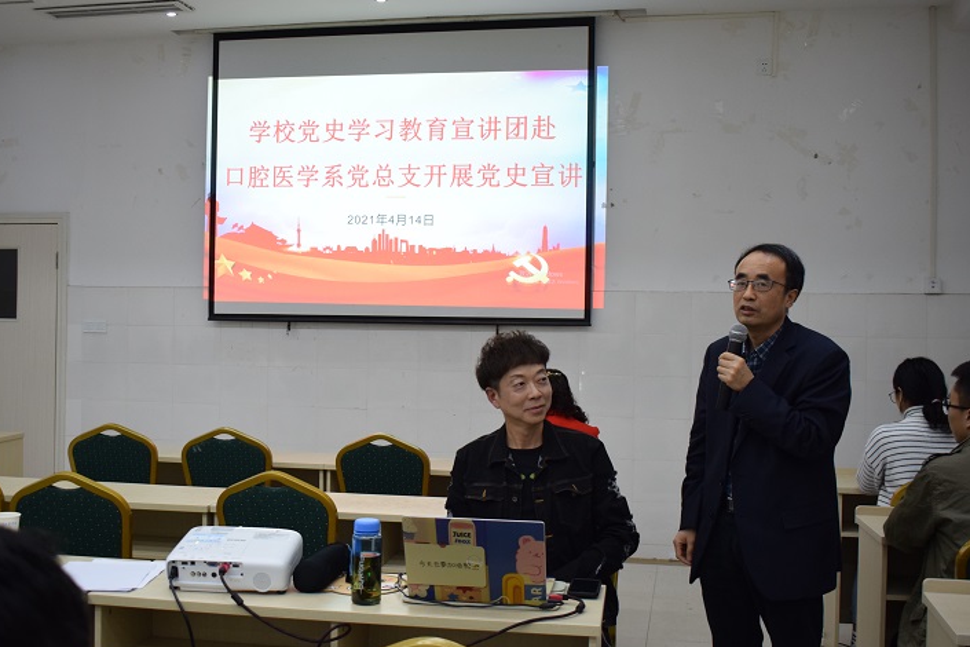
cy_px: 323
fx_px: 1147
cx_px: 422
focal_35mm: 43
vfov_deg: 31.5
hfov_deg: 45.7
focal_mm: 25
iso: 1000
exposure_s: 1/90
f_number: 4.8
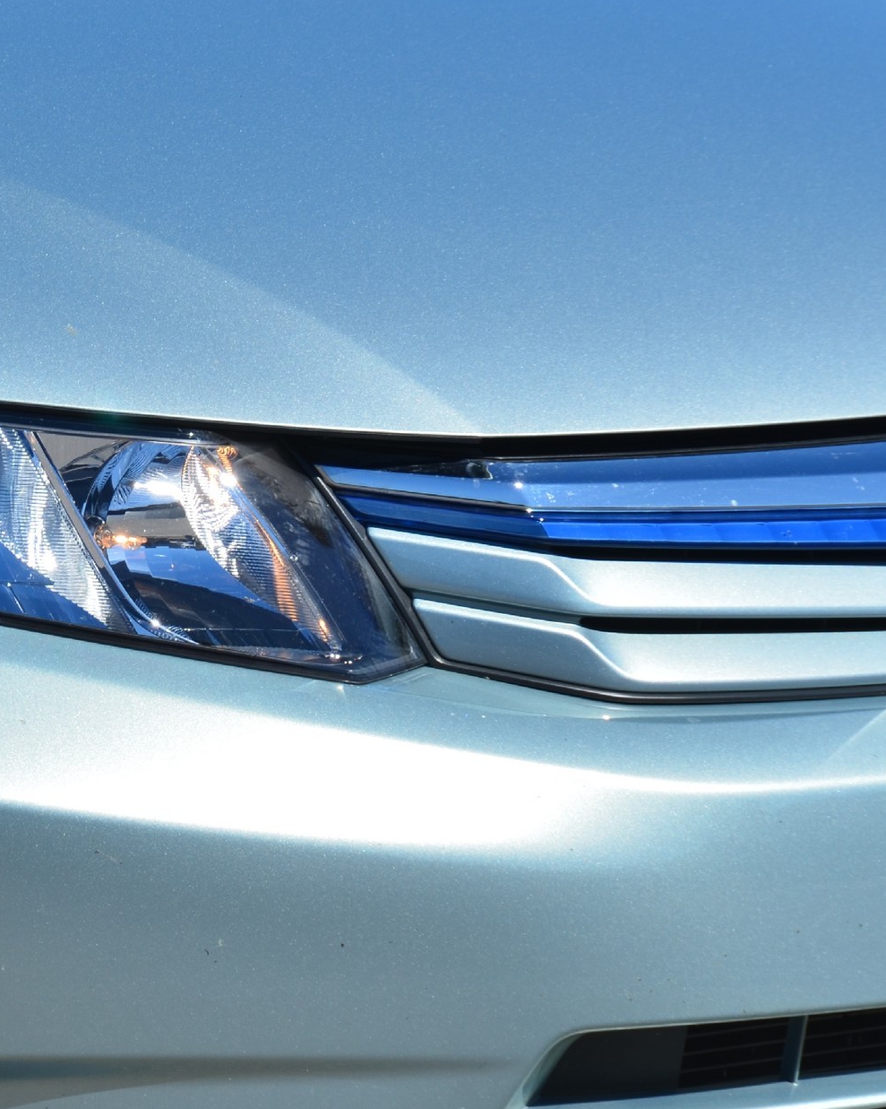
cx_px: -46
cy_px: 403
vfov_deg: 3.4
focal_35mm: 568
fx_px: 18625
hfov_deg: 2.7
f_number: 11
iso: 100
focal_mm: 200
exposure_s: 1/160
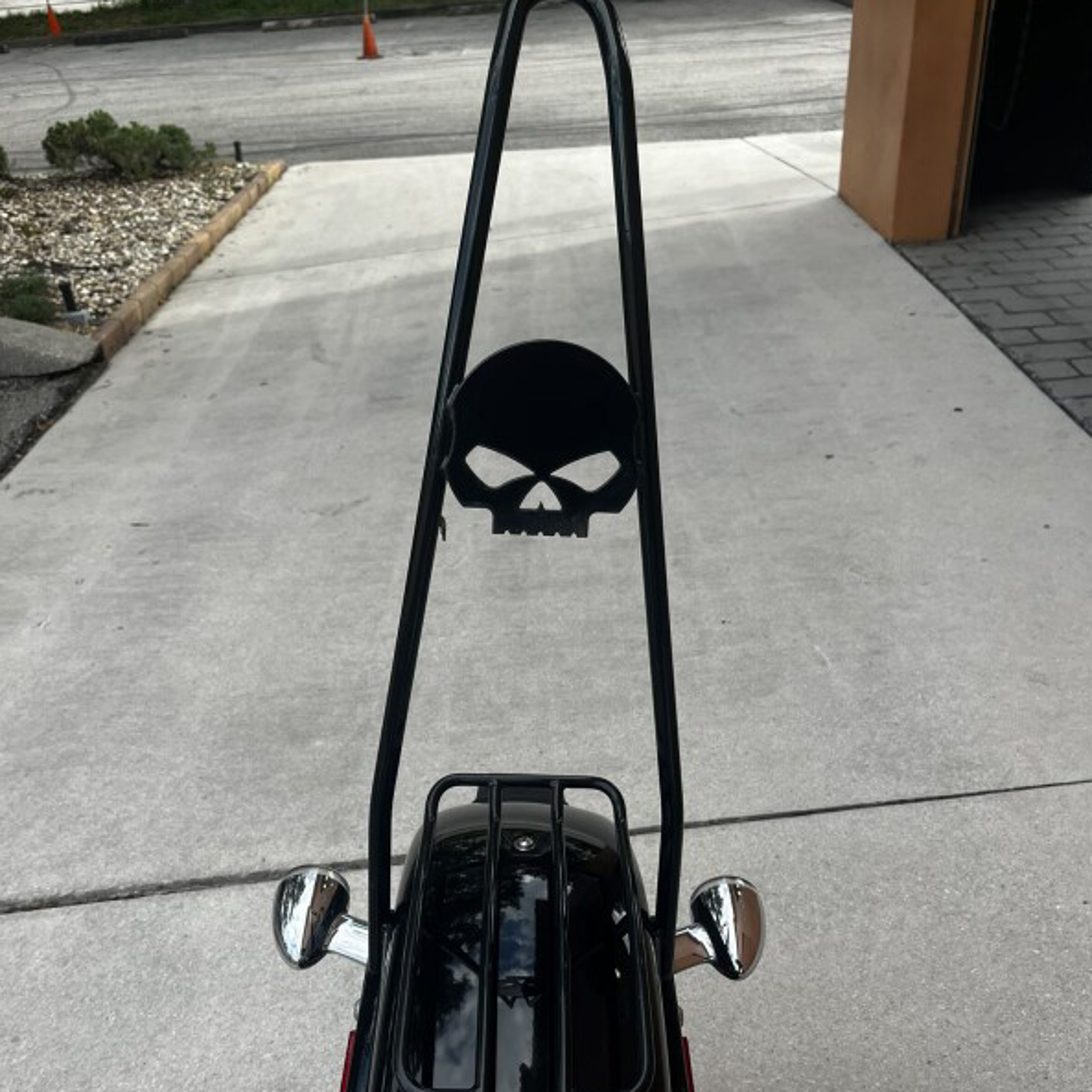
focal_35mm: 31
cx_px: 549
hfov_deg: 52.5
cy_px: 569
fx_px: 1106
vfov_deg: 52.5
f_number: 1.6
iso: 50
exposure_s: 1/858
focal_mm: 5.1
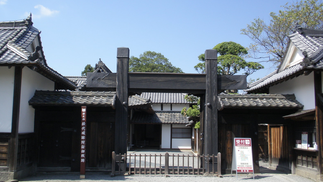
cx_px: 162
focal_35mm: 41
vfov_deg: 29.0
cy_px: 85
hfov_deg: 49.4
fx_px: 351
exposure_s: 1/80
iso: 64
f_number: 10
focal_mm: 6.6
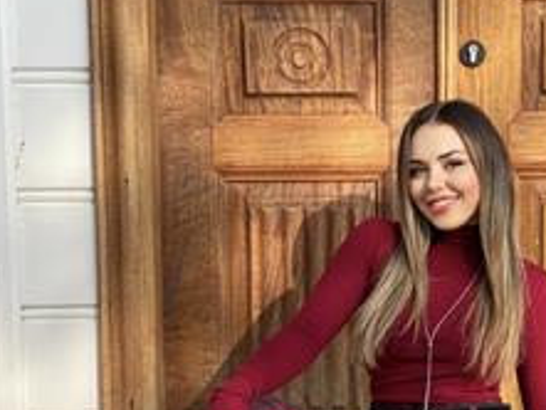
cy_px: 438
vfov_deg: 14.9
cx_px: 368
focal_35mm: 97
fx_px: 1531
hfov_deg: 20.1
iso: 20
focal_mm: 6
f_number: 2
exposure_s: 1/623
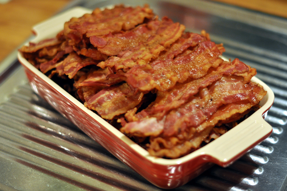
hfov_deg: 27.0
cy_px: 96
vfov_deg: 18.1
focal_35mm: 75
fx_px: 597
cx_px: 144
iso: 500
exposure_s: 1/100
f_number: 1.4
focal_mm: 50
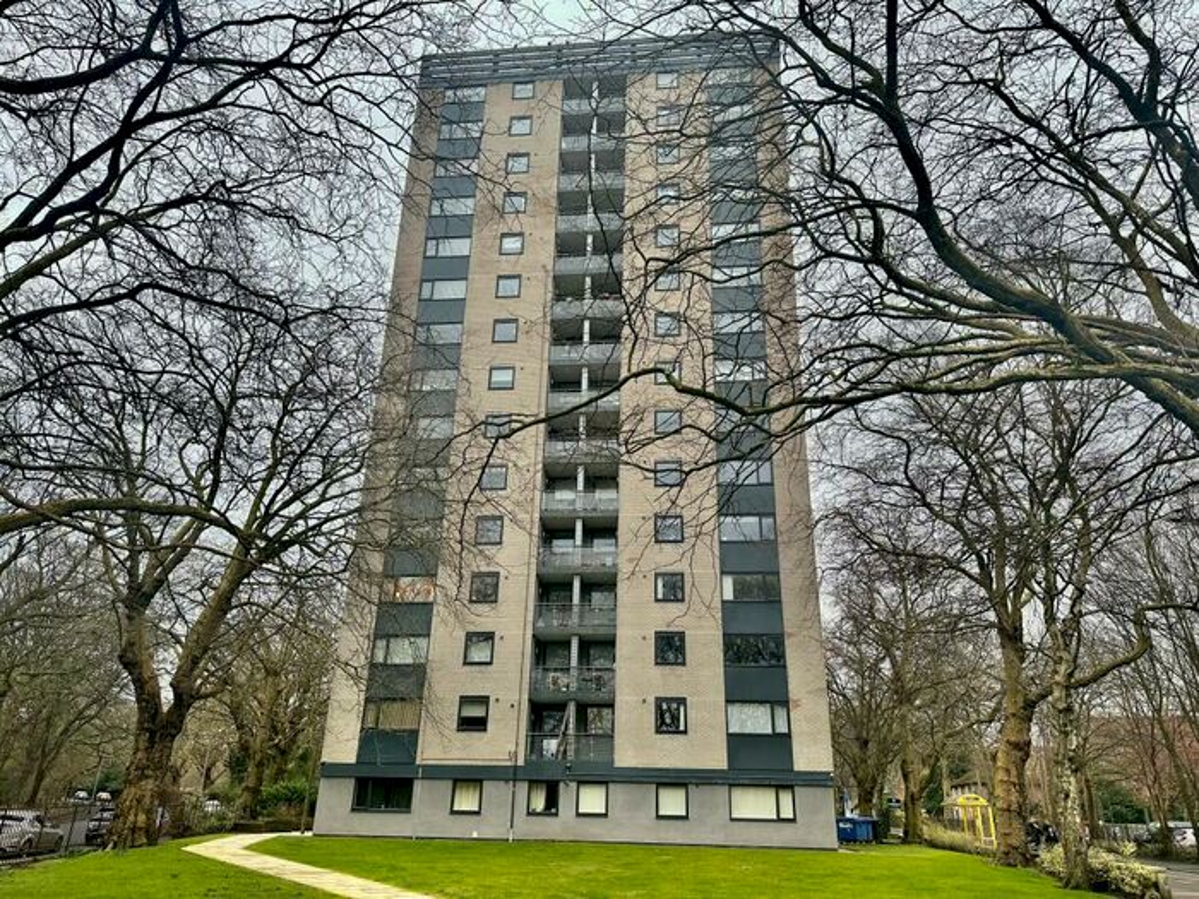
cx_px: 600
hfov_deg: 71.6
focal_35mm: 24
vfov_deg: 56.8
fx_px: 831
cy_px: 450
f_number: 1.78
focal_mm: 6.86
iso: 80
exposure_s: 1/121
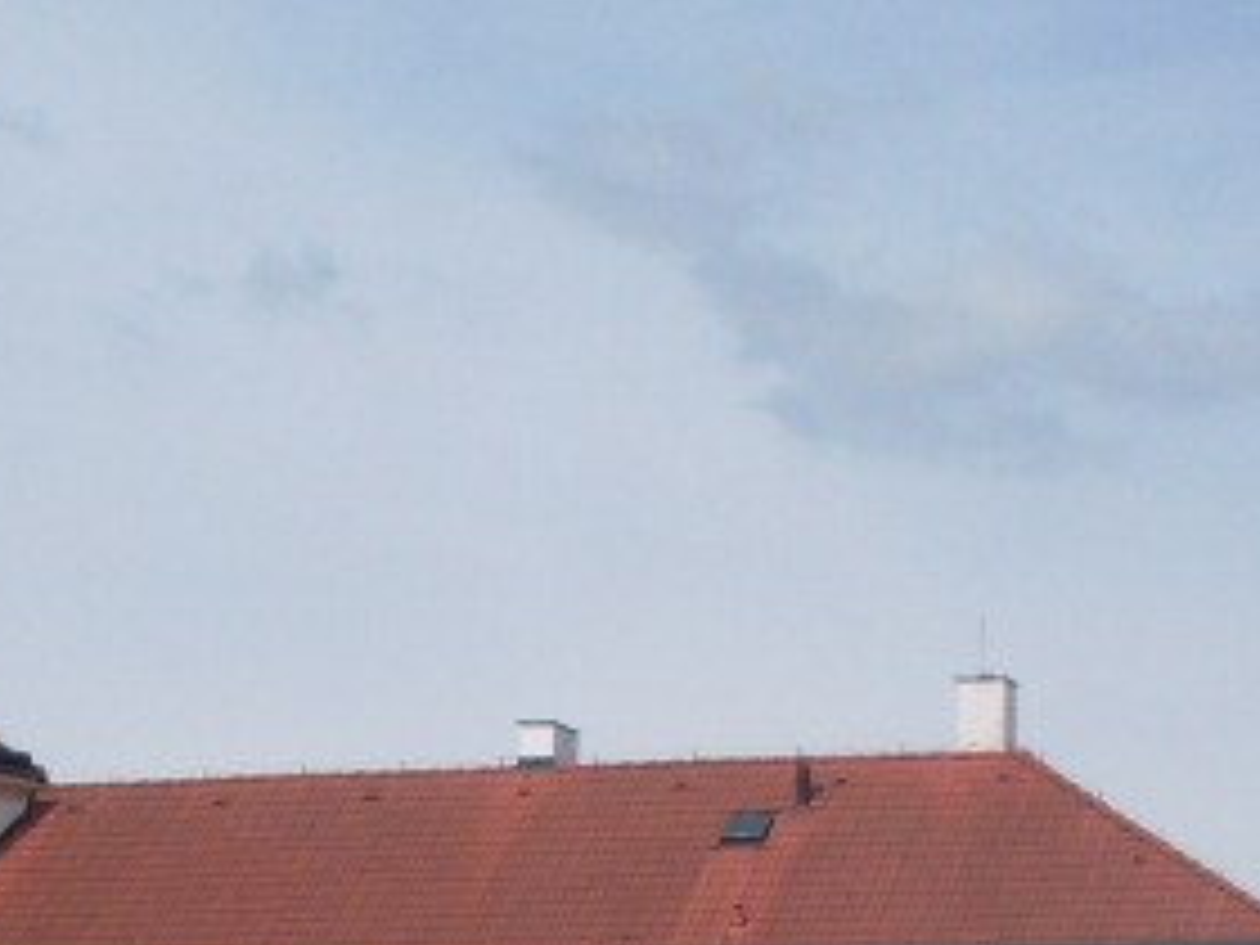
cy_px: 1292
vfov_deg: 10.4
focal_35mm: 139
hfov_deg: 14.1
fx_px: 5060
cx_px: 292
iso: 80
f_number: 8.4
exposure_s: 1/350
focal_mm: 6.3
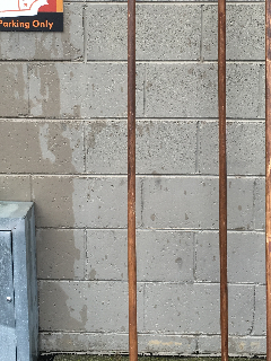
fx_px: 605
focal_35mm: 58
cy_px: 105
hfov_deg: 25.2
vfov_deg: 32.8
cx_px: 146
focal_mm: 4.15
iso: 25
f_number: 2.2
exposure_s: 1/126
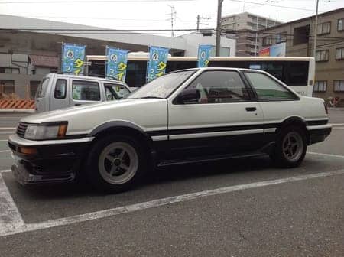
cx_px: 172
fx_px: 347
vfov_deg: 40.6
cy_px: 128
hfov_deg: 52.7
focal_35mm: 35
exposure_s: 1/1209
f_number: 2.4
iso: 50
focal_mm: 4.28
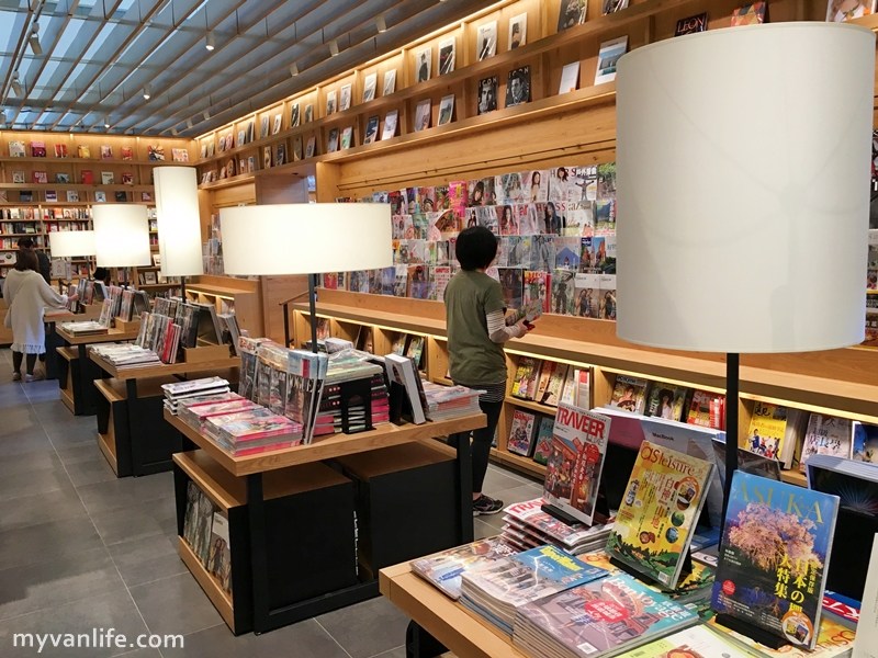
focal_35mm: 29
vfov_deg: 48.2
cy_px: 329
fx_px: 736
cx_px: 439
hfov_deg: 61.7
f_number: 2.2
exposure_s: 1/30
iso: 32
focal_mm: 4.15
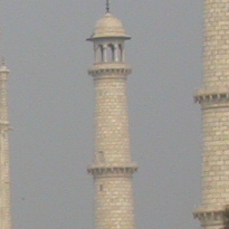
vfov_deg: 4.1
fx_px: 3196
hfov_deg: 4.0
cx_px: -321
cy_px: 283
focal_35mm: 427
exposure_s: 1/417
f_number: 8
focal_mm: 12.9
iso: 100
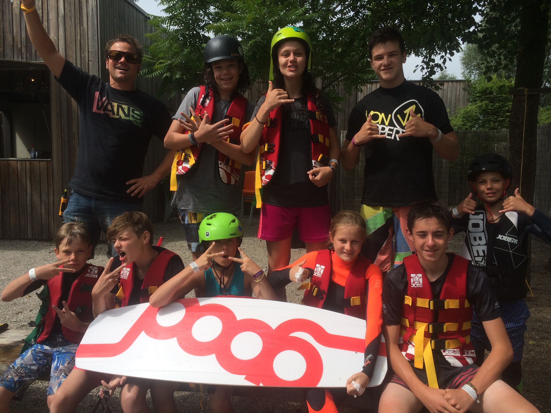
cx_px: 276
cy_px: 206
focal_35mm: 29
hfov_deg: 61.7
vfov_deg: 48.2
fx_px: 462
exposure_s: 1/2160
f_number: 2.2
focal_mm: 4.15
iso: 32
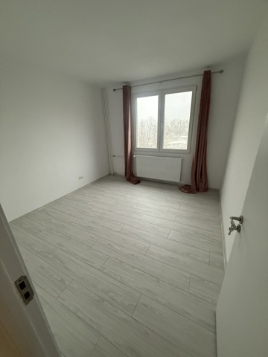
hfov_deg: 85.7
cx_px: 134
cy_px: 178
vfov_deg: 102.1
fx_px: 145
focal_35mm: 14
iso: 500
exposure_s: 1/100
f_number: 2.2
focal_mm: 2.22
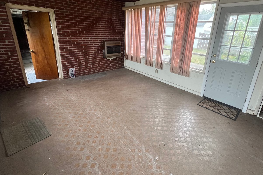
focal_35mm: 17
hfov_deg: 93.1
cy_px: 73
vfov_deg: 69.9
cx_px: 141
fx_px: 124
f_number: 1.8
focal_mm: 1.57
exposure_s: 1/99
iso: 200
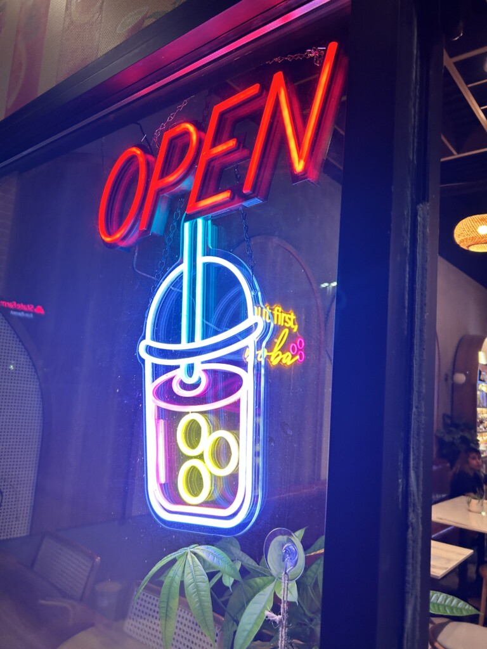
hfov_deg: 53.1
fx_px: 488
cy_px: 324
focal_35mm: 26
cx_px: 244
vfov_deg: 67.3
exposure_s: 1/120
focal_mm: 5.7
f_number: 1.5
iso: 64
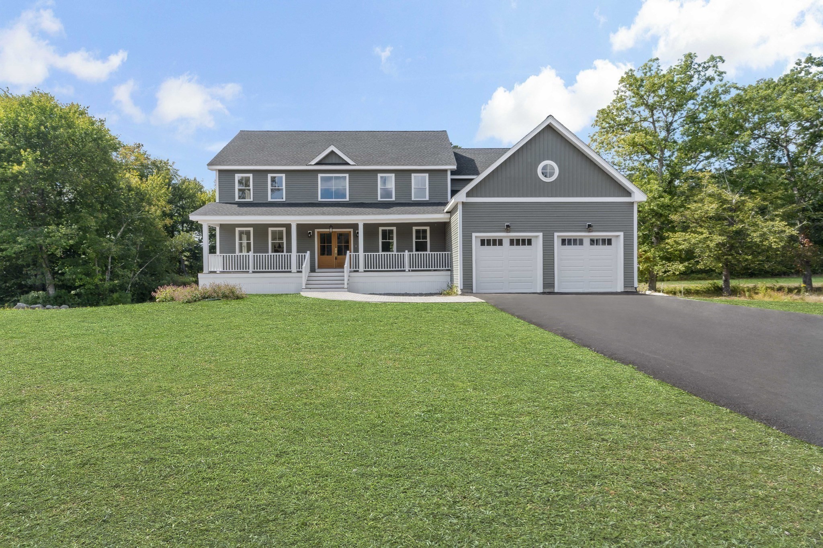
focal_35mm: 18
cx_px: 412
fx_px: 411
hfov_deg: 90.0
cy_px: 274
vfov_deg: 67.4
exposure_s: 1/25
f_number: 22
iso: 100
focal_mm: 18
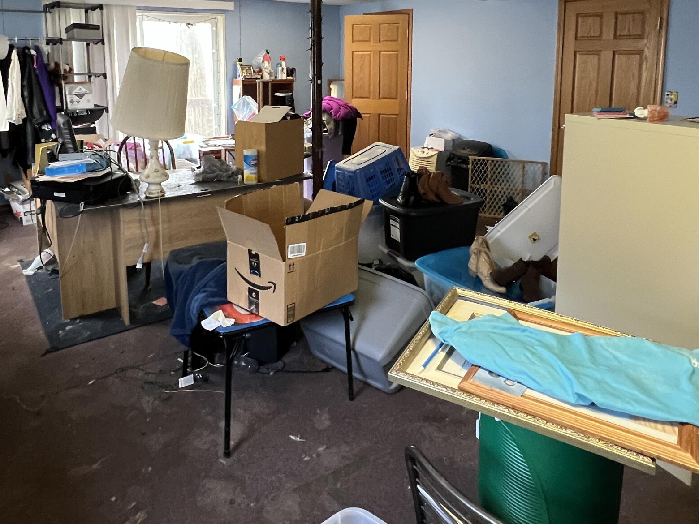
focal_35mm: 25
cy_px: 129
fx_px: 505
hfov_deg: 69.4
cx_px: 358
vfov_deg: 52.4
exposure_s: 1/60
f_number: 1.8
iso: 500
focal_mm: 1.57
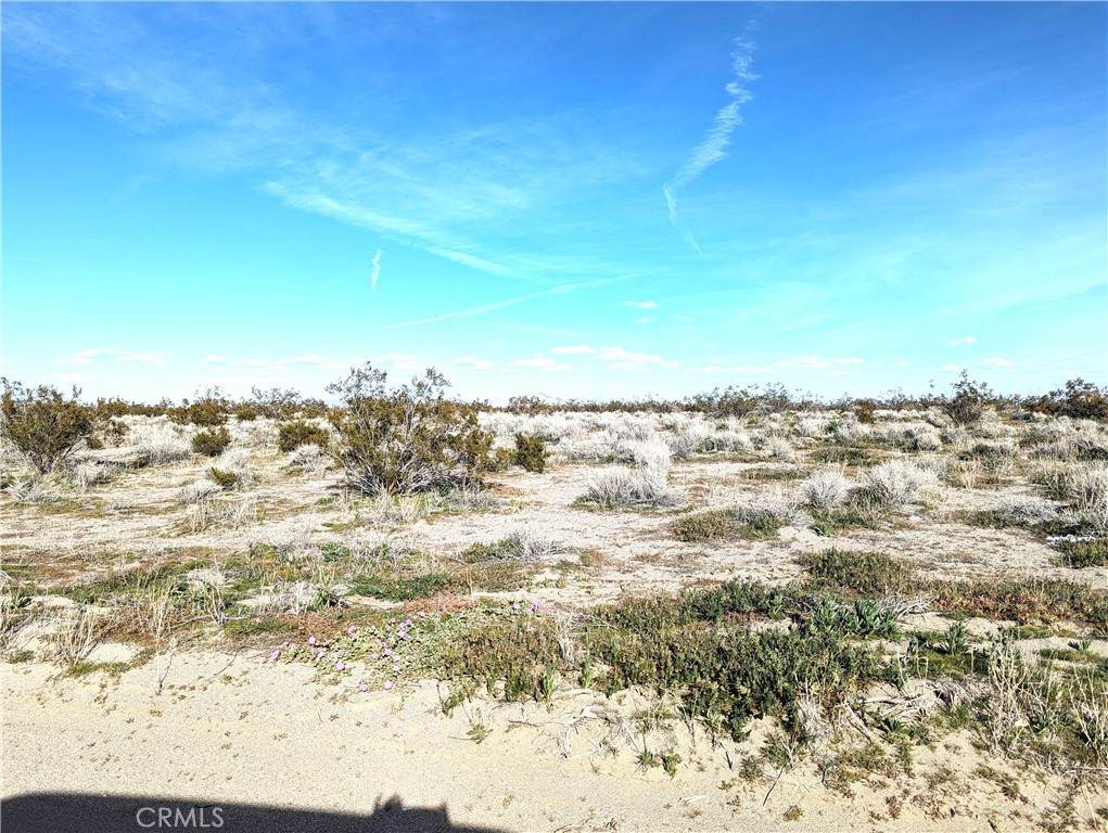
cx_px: 554
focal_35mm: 24
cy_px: 416
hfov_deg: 71.5
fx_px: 769
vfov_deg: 56.9
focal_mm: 6.81
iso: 46
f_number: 1.85
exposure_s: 1/2410
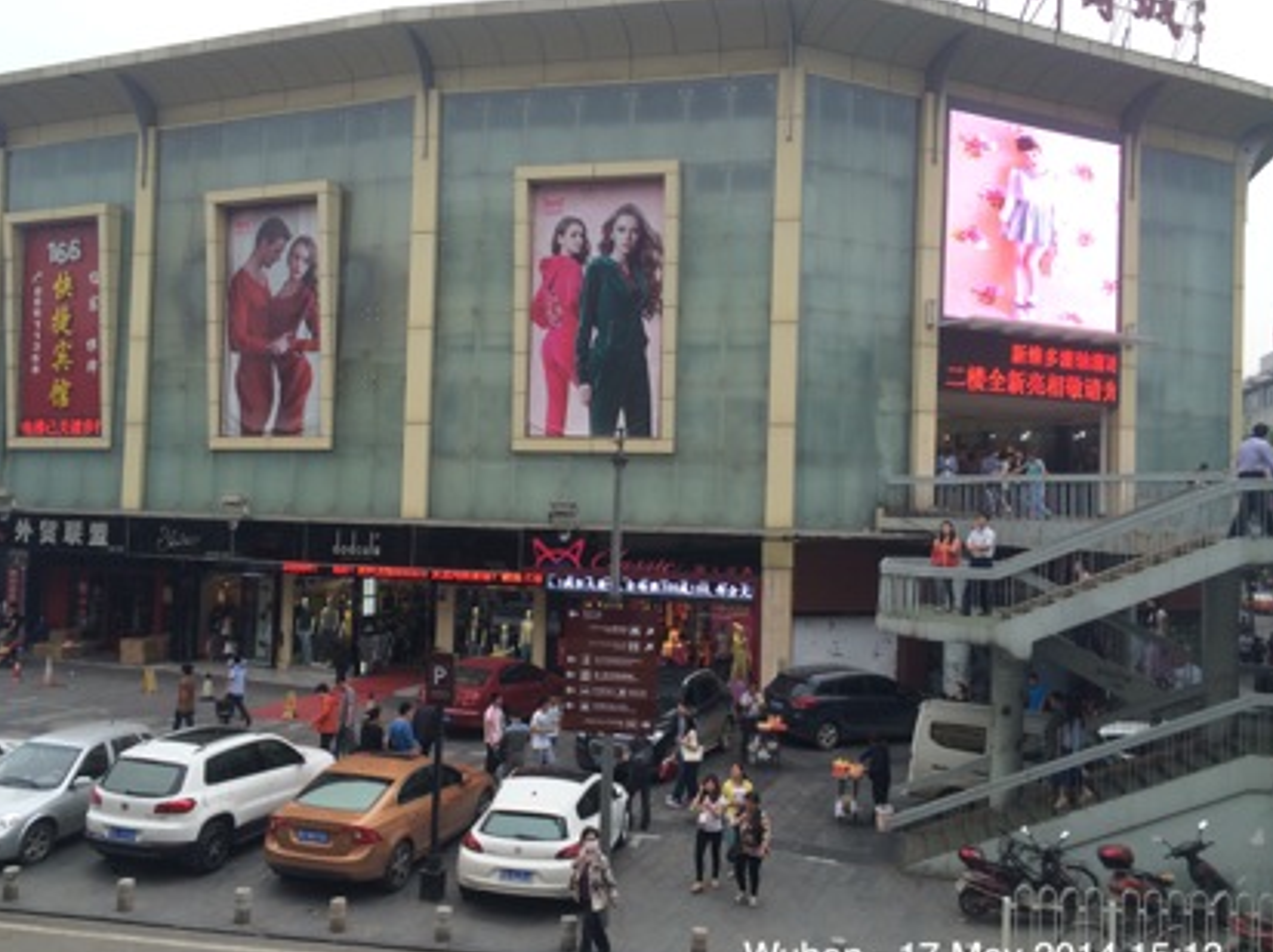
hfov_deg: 56.8
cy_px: 484
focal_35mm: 32
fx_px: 1176
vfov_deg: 44.1
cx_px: 616
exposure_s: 1/244
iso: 32
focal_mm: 4.12
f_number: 2.2
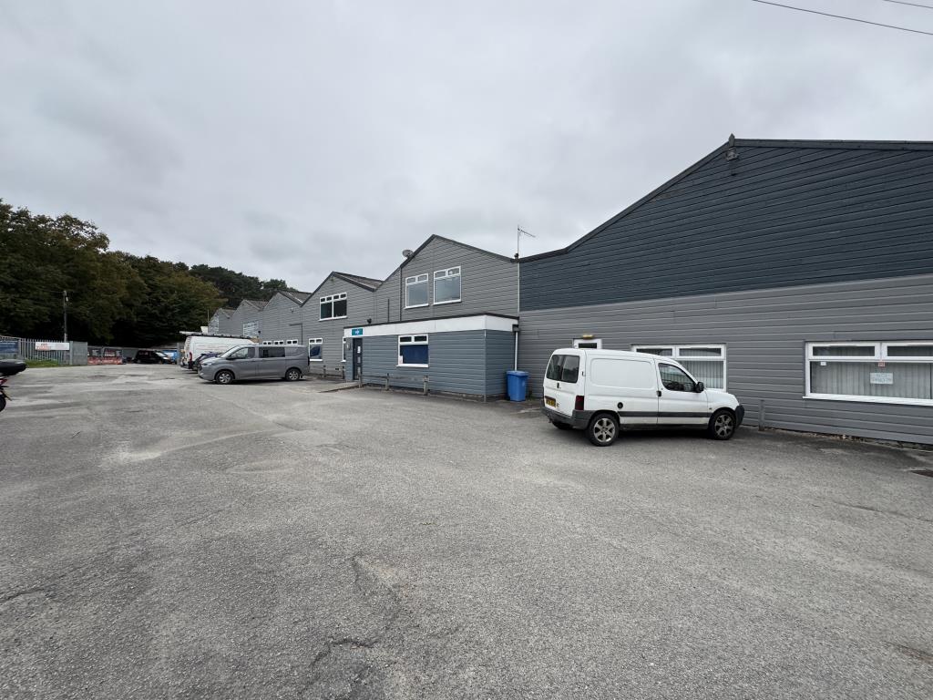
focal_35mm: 14
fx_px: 377
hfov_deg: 102.1
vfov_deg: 85.7
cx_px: 466
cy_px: 350
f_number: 2.2
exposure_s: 1/352
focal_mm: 2.22
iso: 40
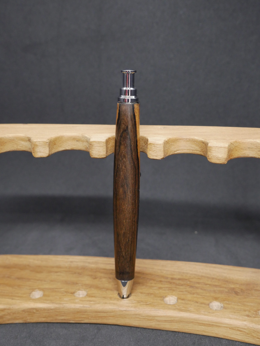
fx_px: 400
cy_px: 173
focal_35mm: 40
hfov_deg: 36.0
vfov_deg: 46.8
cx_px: 130
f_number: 5
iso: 1600
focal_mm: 20
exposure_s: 1/60
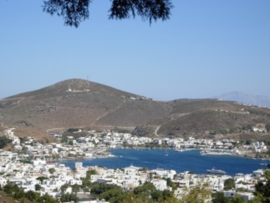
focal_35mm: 108
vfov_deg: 13.7
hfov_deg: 18.2
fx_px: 842
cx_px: 129
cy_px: 101
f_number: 5.8
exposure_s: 1/456
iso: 50
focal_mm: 21.5
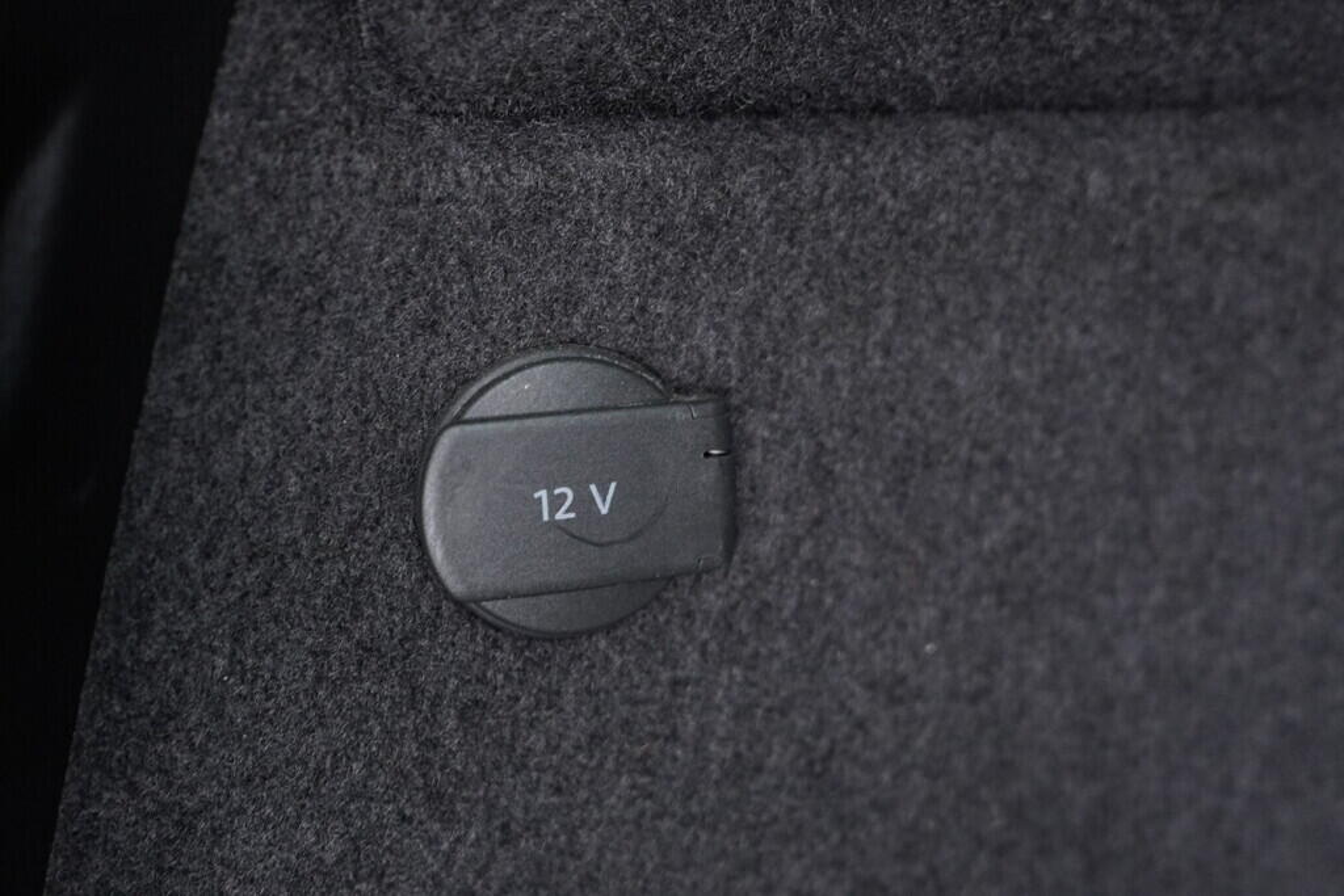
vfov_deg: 36.9
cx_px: 672
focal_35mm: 36
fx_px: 1344
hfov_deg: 53.1
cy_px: 448
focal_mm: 24
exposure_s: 1/40
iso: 2000
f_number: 2.8
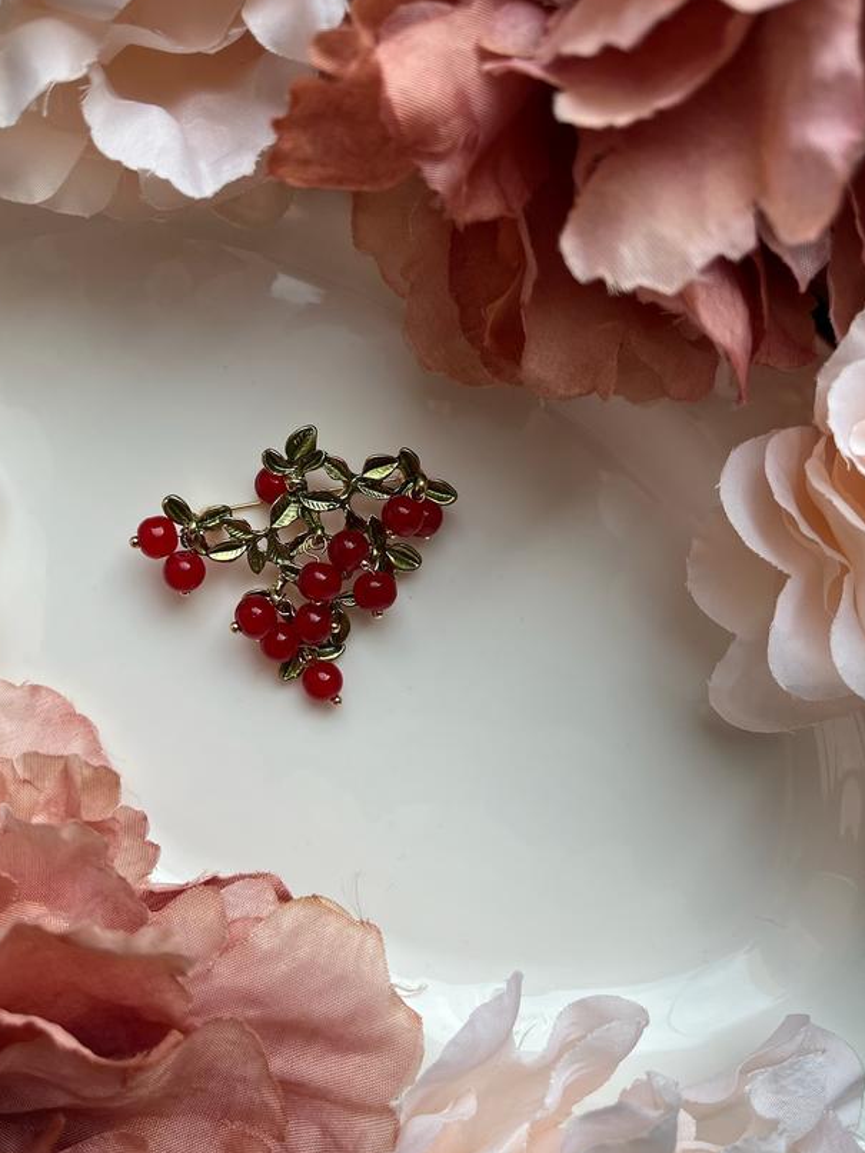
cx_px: 320
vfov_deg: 55.3
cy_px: 526
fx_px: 1100
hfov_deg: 42.6
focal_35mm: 33
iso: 50
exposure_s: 1/400
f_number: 1.6
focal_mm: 5.1
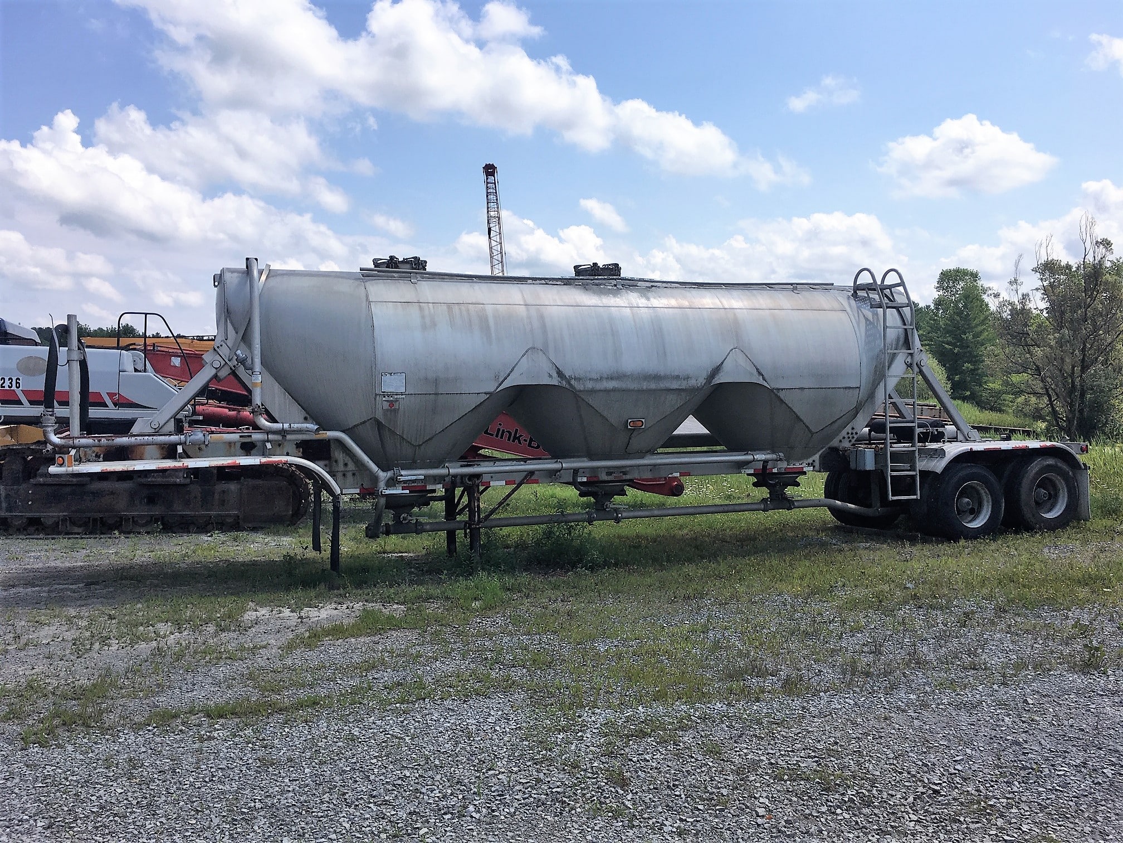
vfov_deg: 48.2
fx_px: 941
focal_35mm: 29
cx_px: 562
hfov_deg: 61.7
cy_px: 422
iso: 25
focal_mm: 4.15
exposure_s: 1/1876
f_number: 2.2
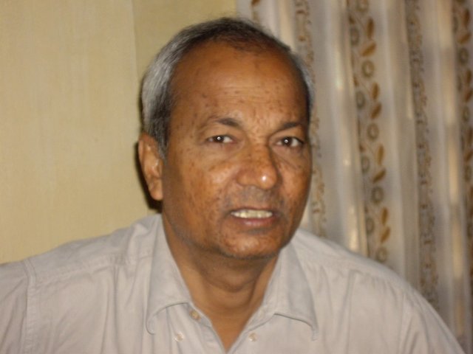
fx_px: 1284
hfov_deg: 20.9
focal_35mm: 94
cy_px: 177
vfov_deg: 15.7
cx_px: 236
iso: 200
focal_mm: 15.3
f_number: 4.6
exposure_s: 1/100
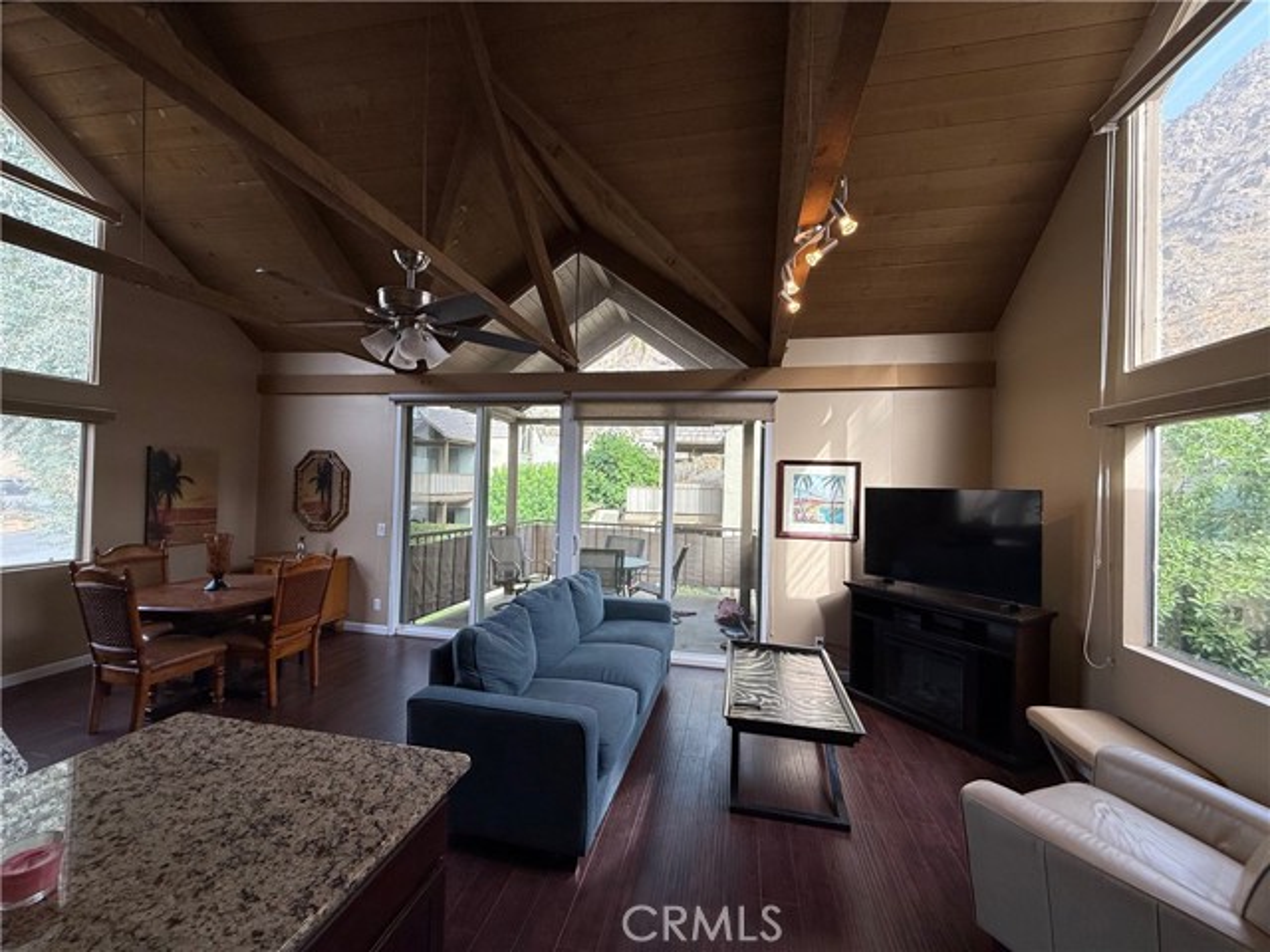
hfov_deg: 102.1
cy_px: 476
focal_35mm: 14
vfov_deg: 85.7
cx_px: 635
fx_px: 514
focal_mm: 2.22
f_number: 2.2
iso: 50
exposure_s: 1/146
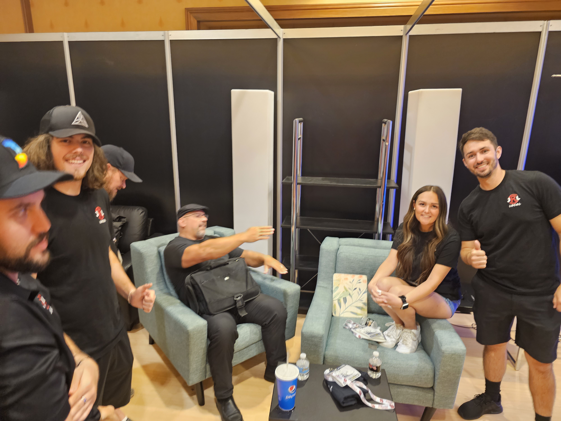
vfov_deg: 58.9
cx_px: 280
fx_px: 373
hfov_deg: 73.9
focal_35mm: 23
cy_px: 210
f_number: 1.7
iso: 640
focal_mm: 6.3
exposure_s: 1/24
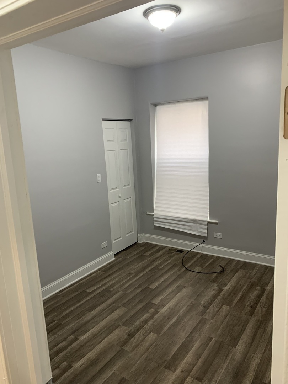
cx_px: 144
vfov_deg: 67.3
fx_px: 288
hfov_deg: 53.1
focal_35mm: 26
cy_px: 192
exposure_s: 1/60
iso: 250
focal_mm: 4.25
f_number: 1.8
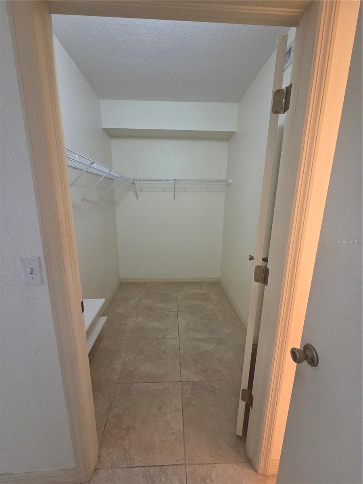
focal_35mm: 13
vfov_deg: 106.2
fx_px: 182
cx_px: 182
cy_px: 242
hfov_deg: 89.9
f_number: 2.2
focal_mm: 2.2
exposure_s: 1/60
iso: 400
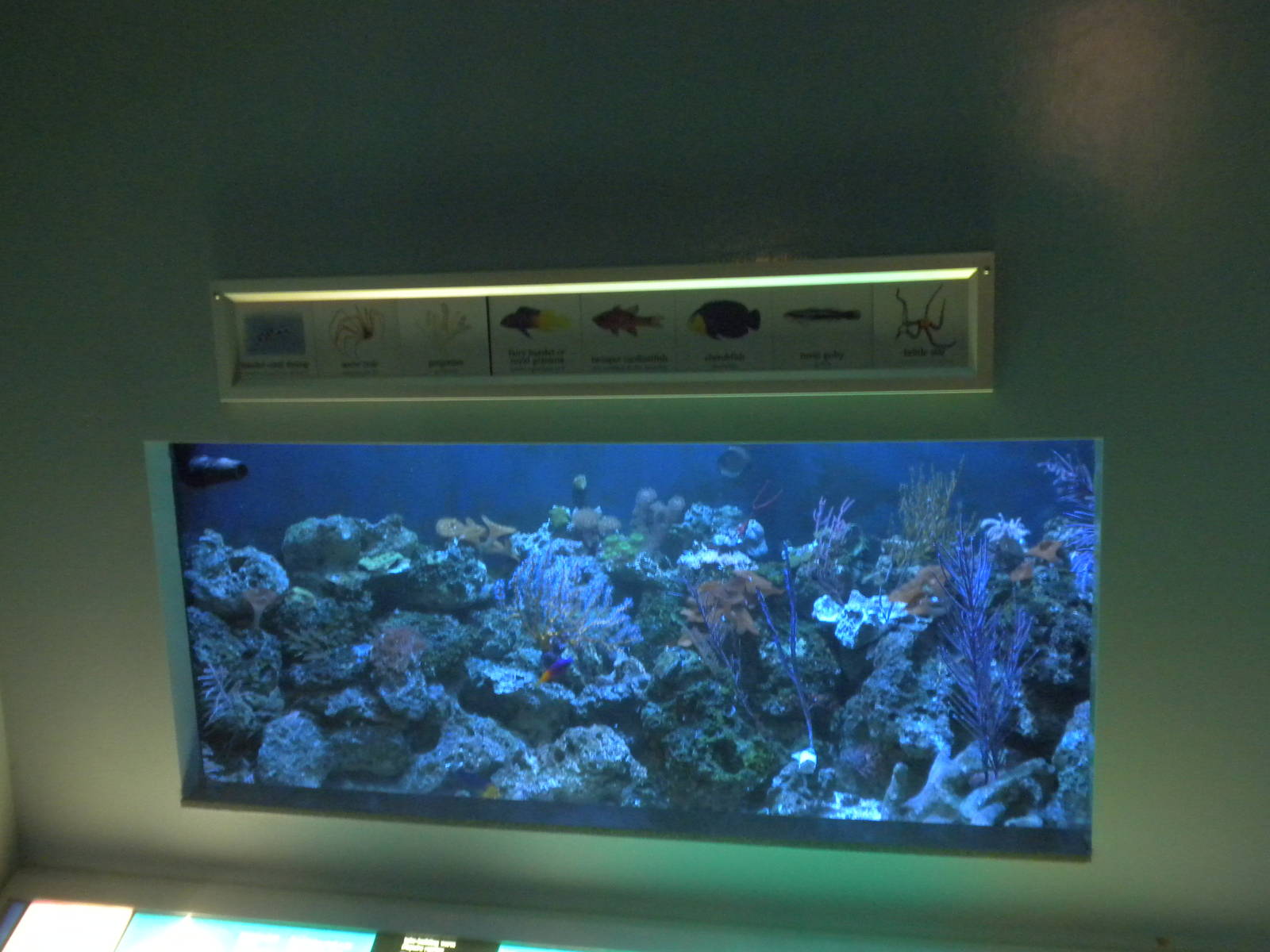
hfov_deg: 50.1
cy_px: 476
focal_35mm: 37
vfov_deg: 38.7
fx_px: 1357
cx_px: 635
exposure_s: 1/10.2
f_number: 3.5
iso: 400
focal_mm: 6.6
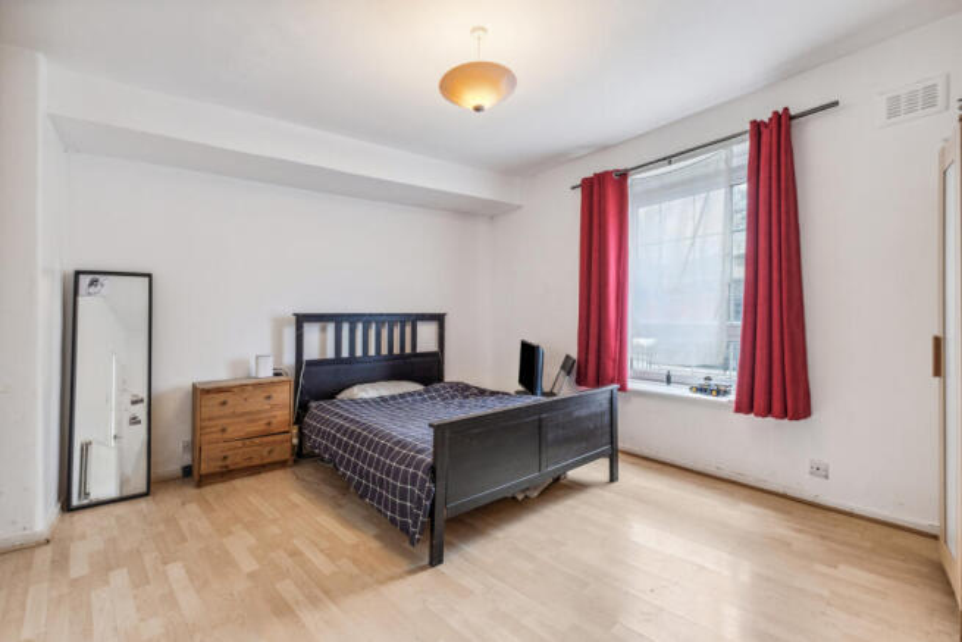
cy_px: 321
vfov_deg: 77.4
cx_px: 481
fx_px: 401
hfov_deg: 100.4
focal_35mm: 15
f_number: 8
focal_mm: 10
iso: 640
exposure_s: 1/6
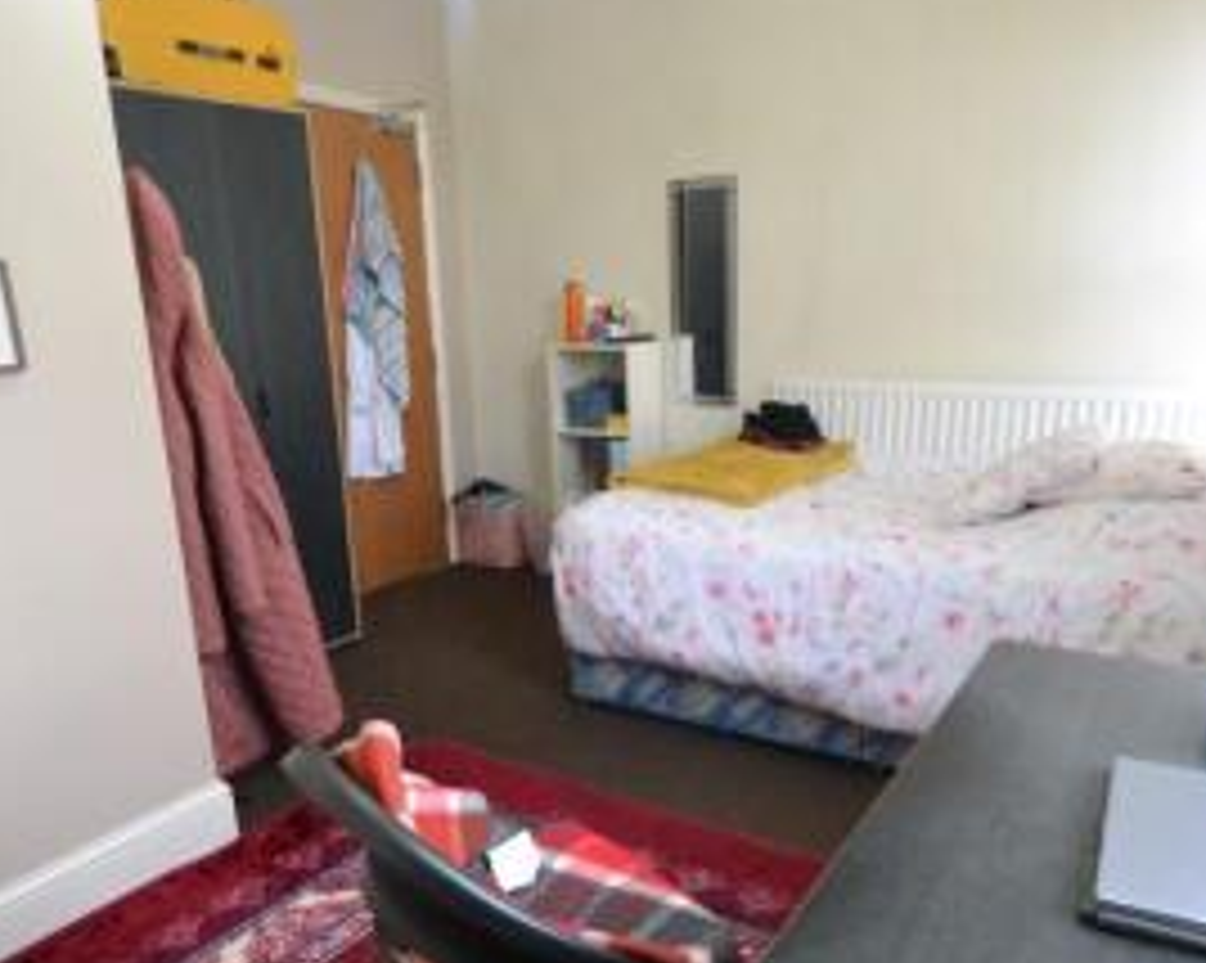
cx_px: 621
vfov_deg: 56.0
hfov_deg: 68.1
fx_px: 892
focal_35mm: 25
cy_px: 610
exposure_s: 1/40
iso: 3200
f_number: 3.5
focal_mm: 10
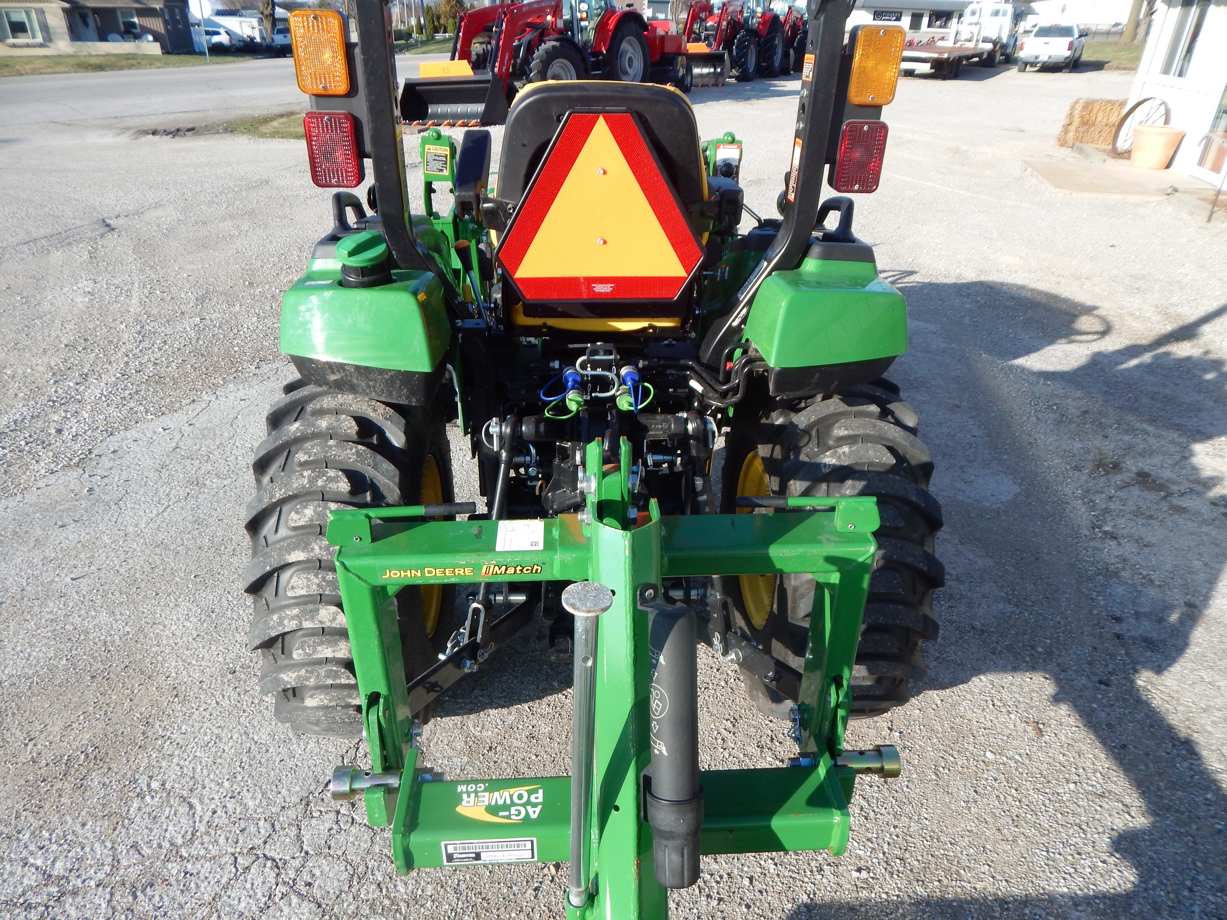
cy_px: 460
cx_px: 614
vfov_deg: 61.1
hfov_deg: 76.4
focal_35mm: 22
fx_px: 780
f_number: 3
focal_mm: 4
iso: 125
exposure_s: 1/800
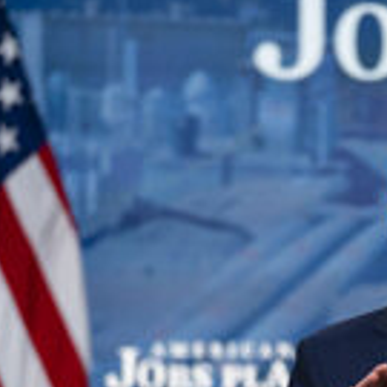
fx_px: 5629
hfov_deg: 3.9
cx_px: 441
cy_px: 383
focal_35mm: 445
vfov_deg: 3.9
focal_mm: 138
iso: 1250
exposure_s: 1/250
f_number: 2.8
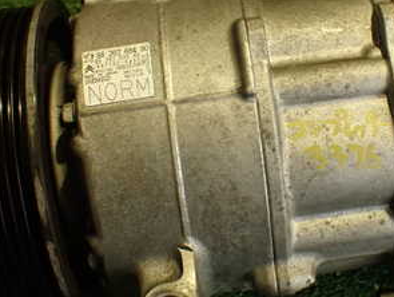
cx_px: 268
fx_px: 741
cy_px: 106
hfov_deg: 29.5
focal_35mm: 65
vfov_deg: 22.6
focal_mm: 5.79
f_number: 2.4
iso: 320
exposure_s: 1/30
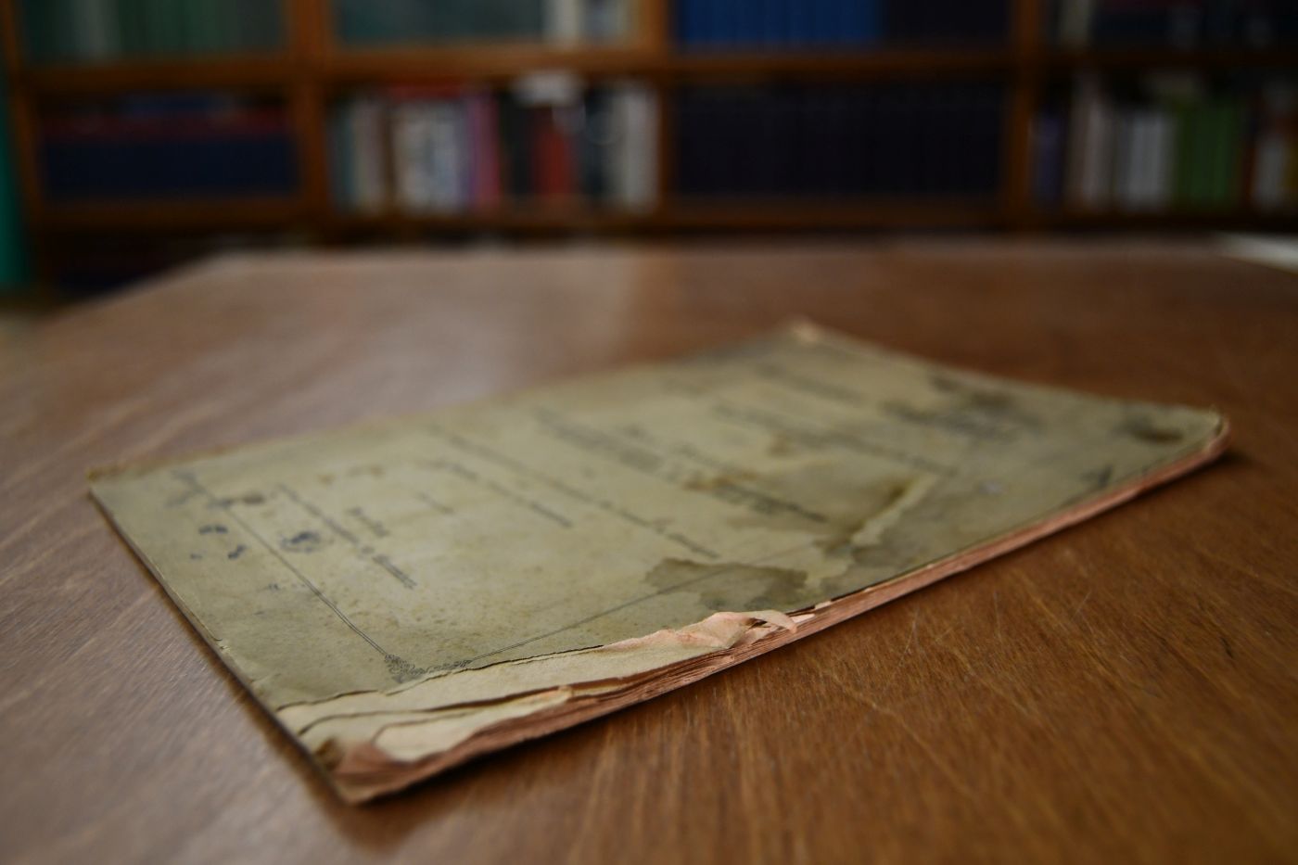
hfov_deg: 57.2
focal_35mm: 33
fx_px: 1190
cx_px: 649
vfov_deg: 40.0
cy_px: 432
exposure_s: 1/160
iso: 800
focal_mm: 22
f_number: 3.5
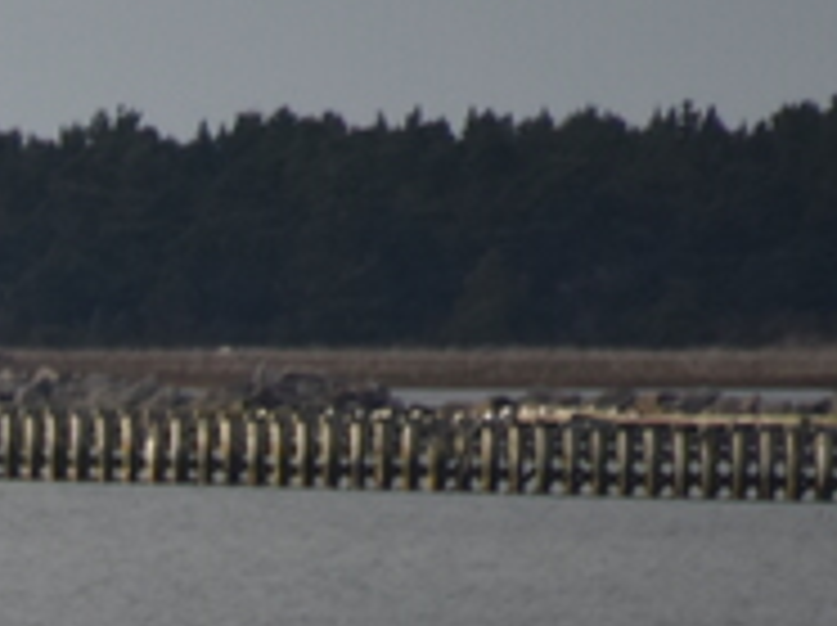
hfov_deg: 1.0
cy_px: 1293
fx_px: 48007
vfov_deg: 0.7
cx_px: -1778
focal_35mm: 1988
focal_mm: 300
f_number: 5.6
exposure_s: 1/640
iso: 450
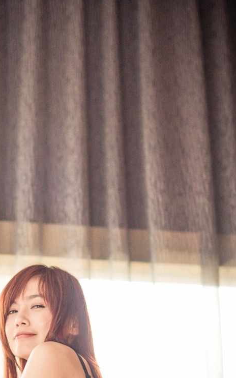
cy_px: 248
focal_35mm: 103
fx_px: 1061
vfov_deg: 20.1
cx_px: 77
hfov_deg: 12.7
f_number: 1.4
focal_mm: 50
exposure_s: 1/160
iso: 800
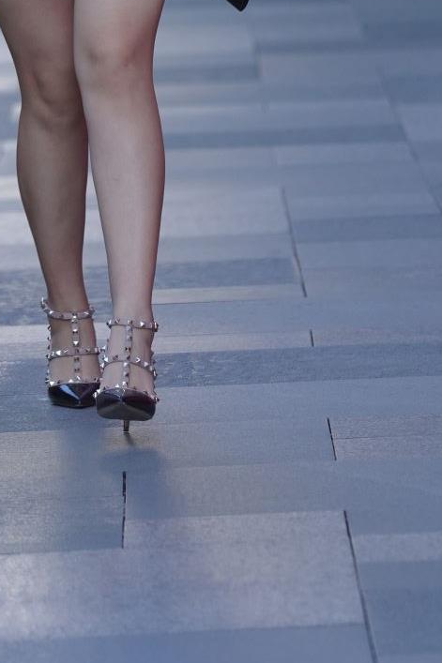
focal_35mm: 472
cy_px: -251
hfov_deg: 2.9
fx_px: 8696
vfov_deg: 4.3
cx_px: 150
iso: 500
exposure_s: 1/640
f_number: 3.5
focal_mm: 135
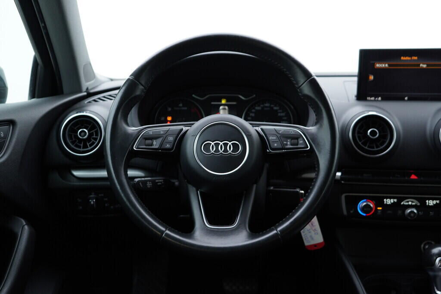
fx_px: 441
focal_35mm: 36
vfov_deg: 36.9
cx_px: 220
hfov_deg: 53.1
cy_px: 147
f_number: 2.8
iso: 160
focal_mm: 24
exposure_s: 1/40
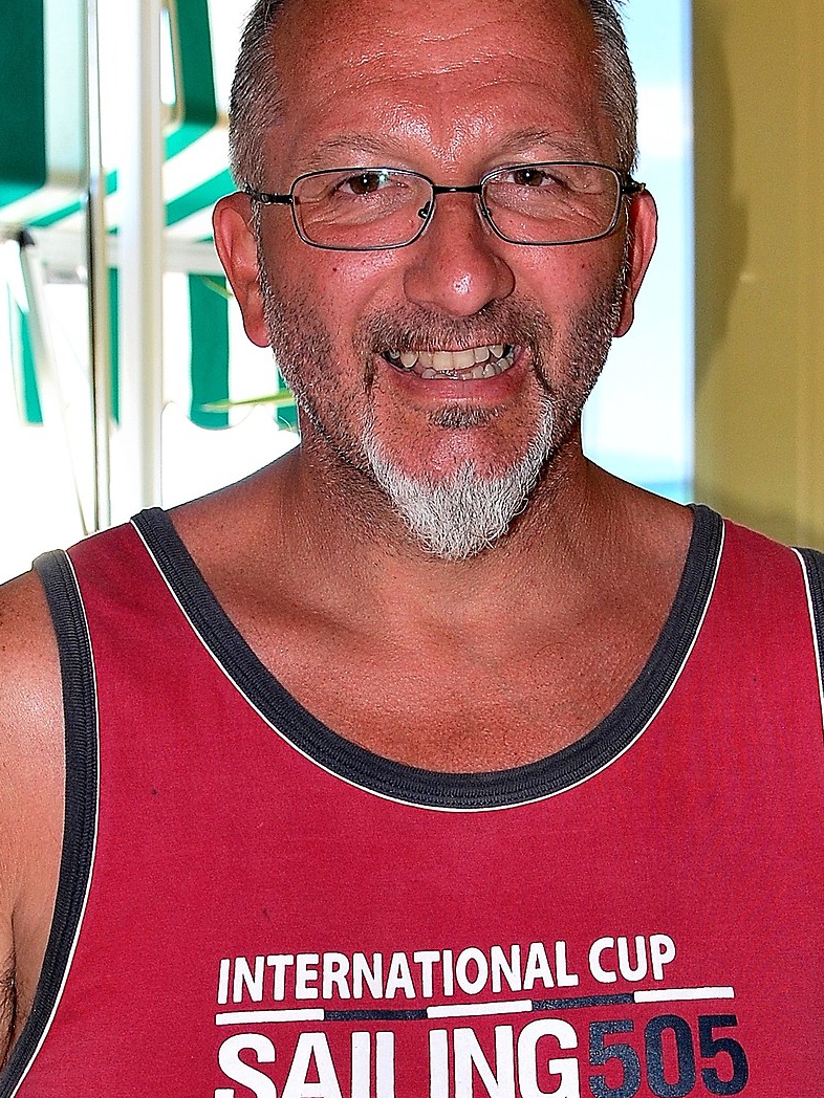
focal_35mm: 86
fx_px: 2730
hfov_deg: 17.2
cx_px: 402
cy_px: 742
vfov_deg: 22.7
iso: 200
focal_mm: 26
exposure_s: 1/60
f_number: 3.2
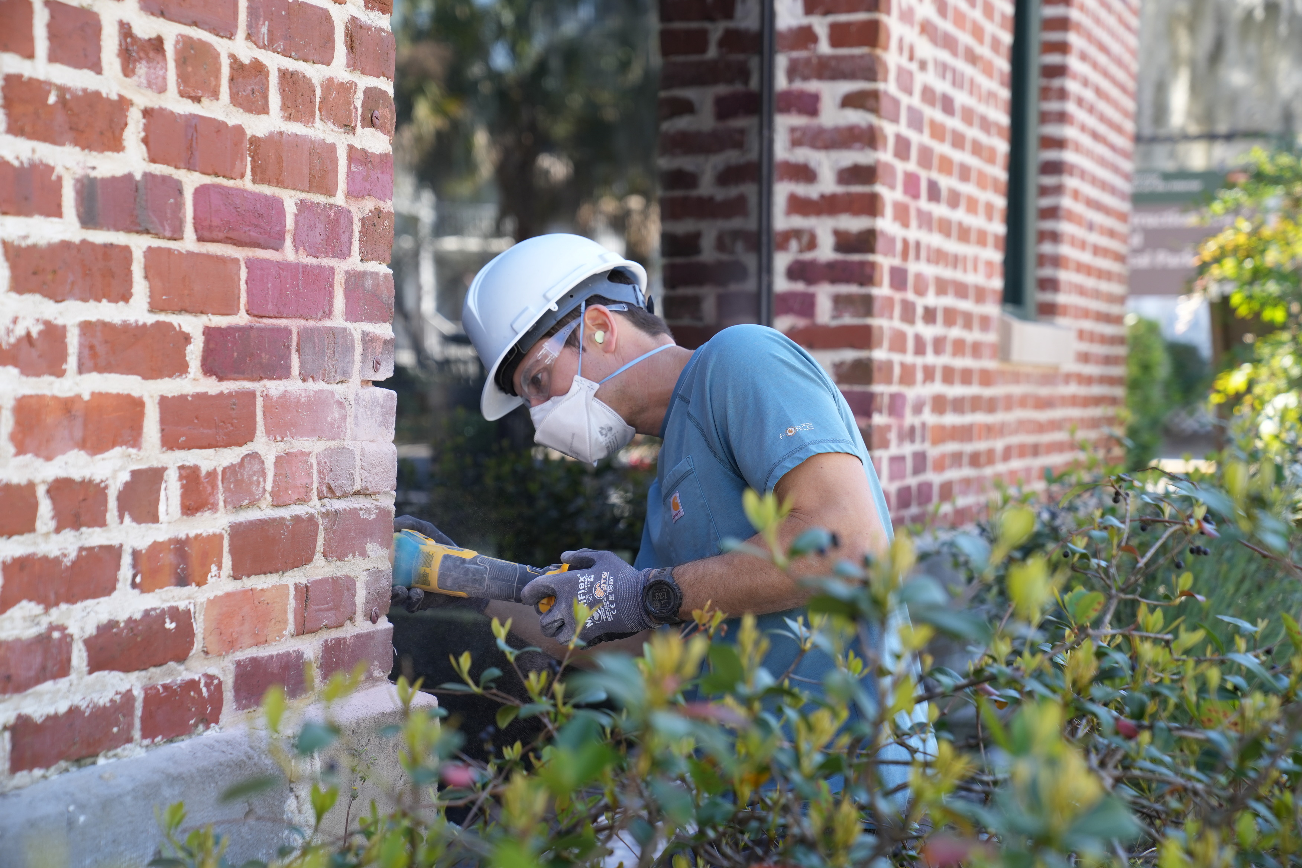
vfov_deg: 19.5
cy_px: 434
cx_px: 651
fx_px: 2531
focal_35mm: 70
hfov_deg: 28.8
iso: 250
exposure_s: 1/160
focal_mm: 70
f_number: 4
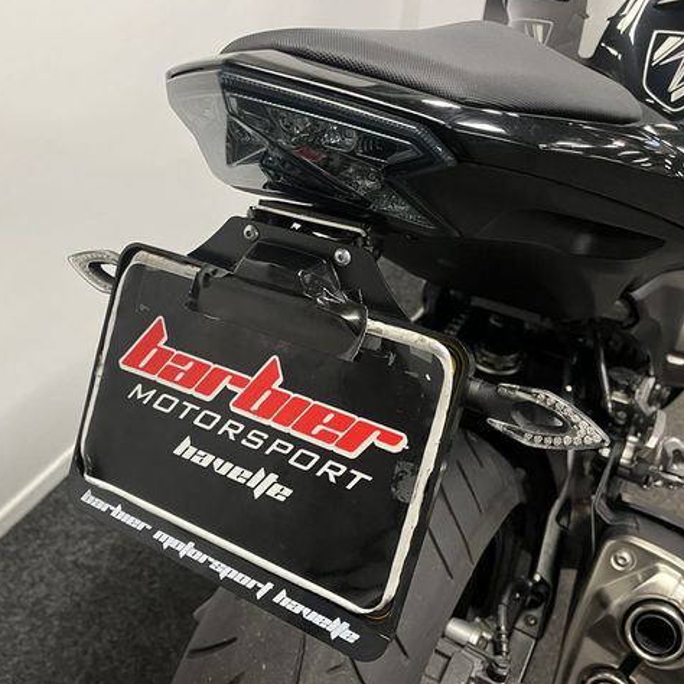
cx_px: 293
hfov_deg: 52.3
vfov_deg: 52.5
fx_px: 693
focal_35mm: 31
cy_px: 339
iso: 160
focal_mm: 5.1
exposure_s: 1/50
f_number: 1.6
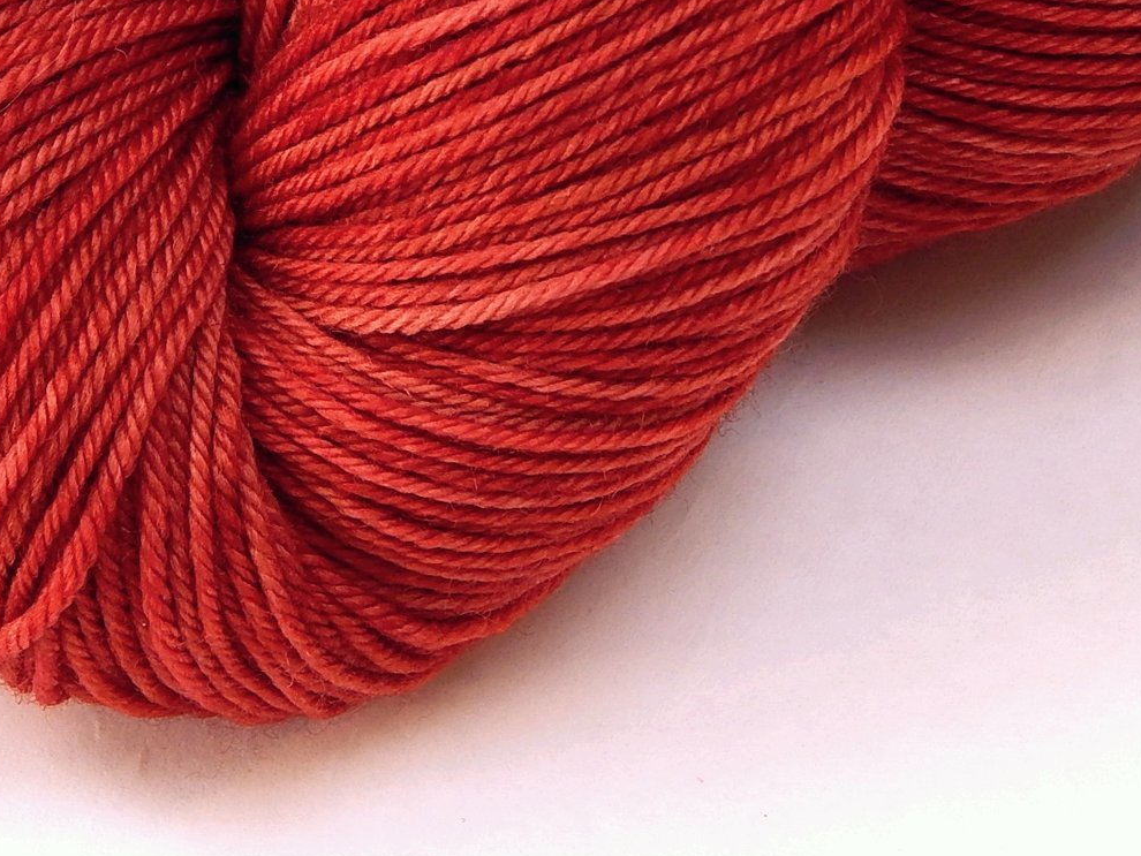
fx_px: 7352
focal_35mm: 223
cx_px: 262
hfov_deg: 8.9
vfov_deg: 6.7
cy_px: 124
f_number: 4.6
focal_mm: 20.5
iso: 125
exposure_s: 1/20
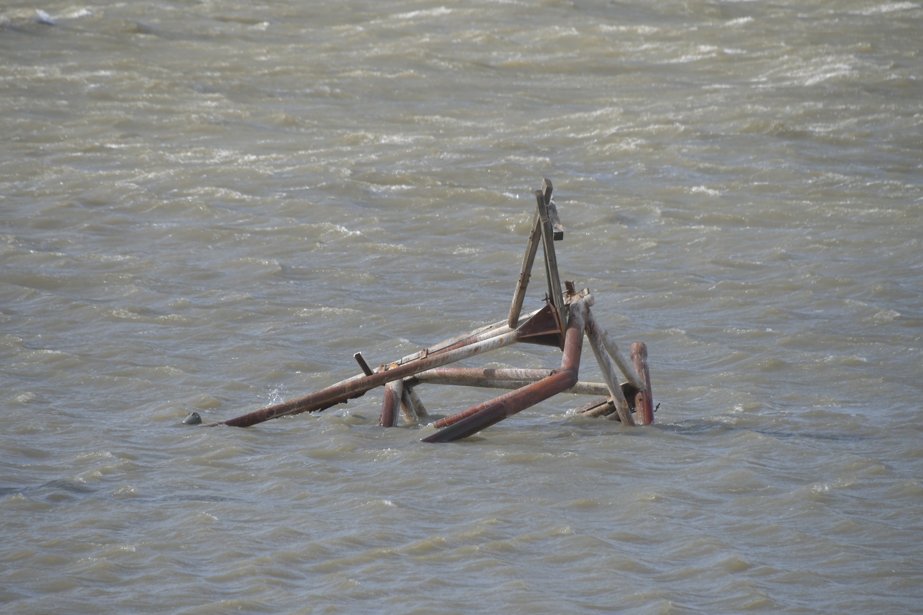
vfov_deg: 4.2
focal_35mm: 330
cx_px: 462
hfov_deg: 6.2
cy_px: 308
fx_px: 8460
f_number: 7.1
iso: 100
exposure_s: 1/400
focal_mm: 220
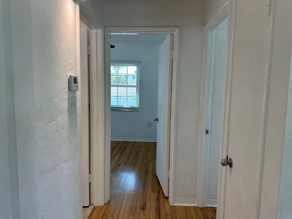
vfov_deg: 54.9
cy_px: 111
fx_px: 211
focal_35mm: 25
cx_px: 143
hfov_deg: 69.4
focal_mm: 6.86
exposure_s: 1/131
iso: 100
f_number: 1.78
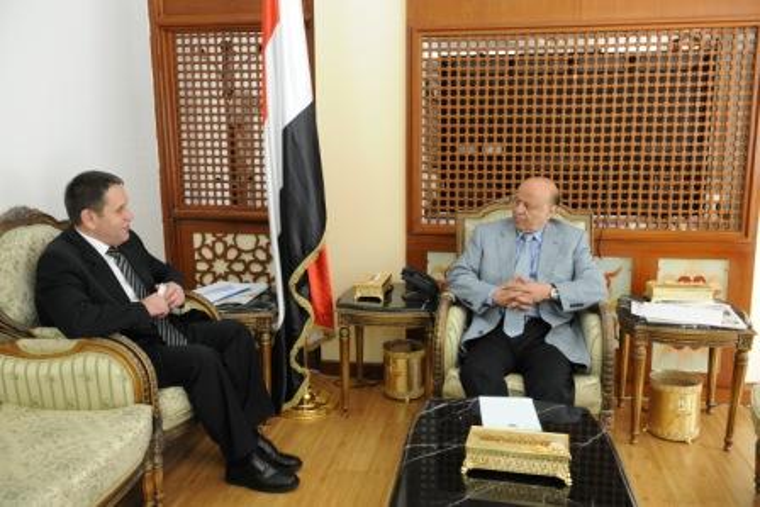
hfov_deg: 55.8
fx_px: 718
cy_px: 254
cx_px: 380
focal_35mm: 34
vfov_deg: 38.9
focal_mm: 34
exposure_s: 1/100
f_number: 4.5
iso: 1000
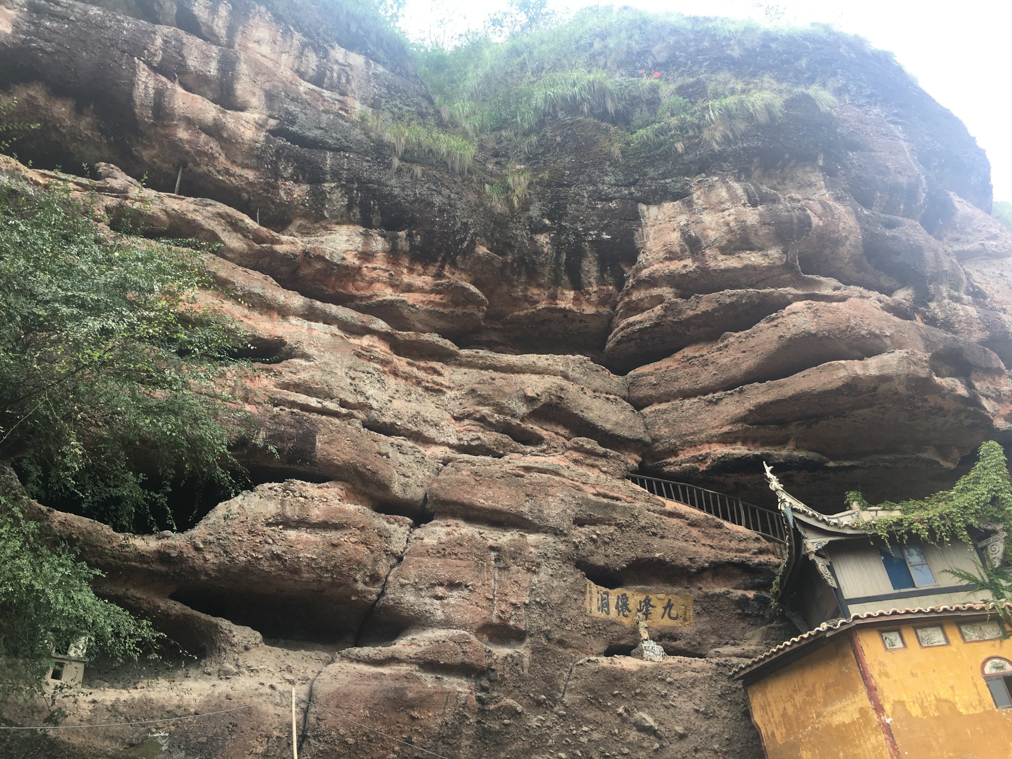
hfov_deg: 61.7
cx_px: 506
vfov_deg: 48.2
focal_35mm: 29
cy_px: 380
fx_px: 848
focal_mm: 4.15
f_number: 2.2
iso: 25
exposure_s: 1/112
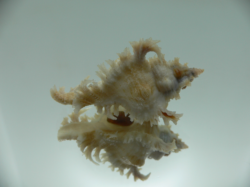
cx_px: 125
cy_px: 94
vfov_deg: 40.7
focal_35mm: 35
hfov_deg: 52.6
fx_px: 253
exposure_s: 1/100
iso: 80
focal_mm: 4.6
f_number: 2.8
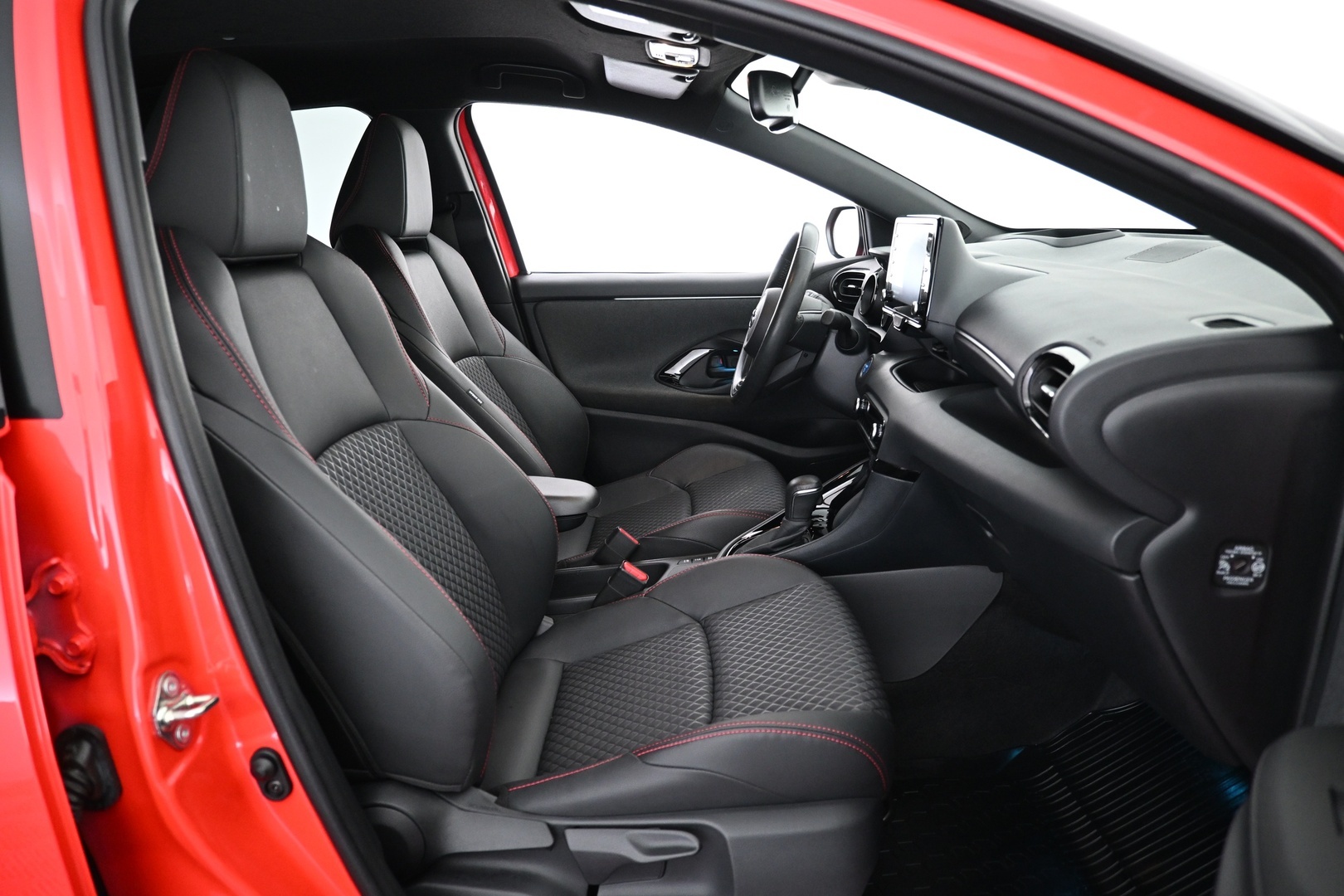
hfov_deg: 73.7
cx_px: 672
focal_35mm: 24
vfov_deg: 53.1
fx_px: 896
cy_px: 448
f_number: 3.5
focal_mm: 16
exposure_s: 1/20
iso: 1600
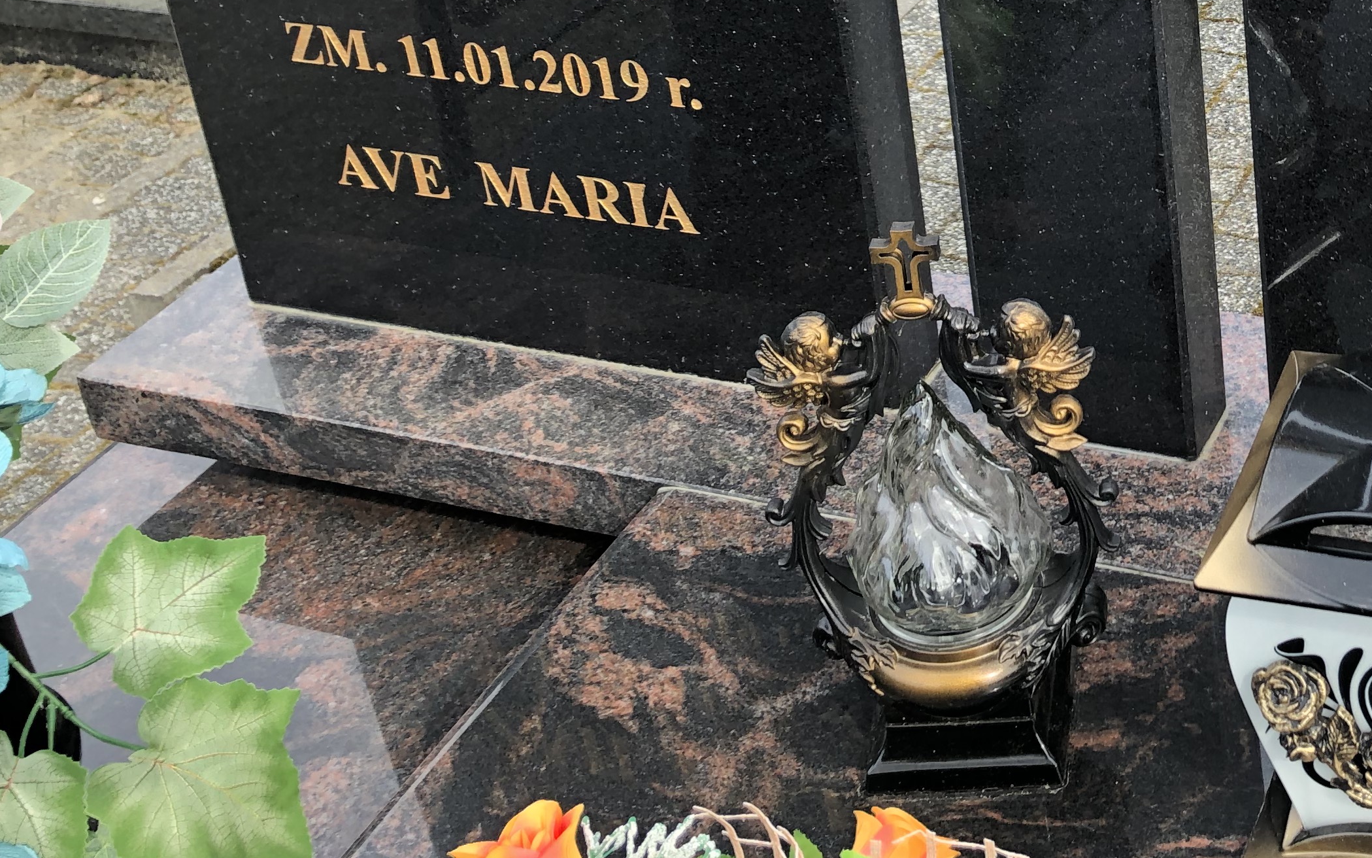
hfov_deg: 33.8
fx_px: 2131
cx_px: 1233
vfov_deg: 21.6
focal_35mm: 57
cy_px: -78
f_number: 1.8
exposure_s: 1/149
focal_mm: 3.99
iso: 20
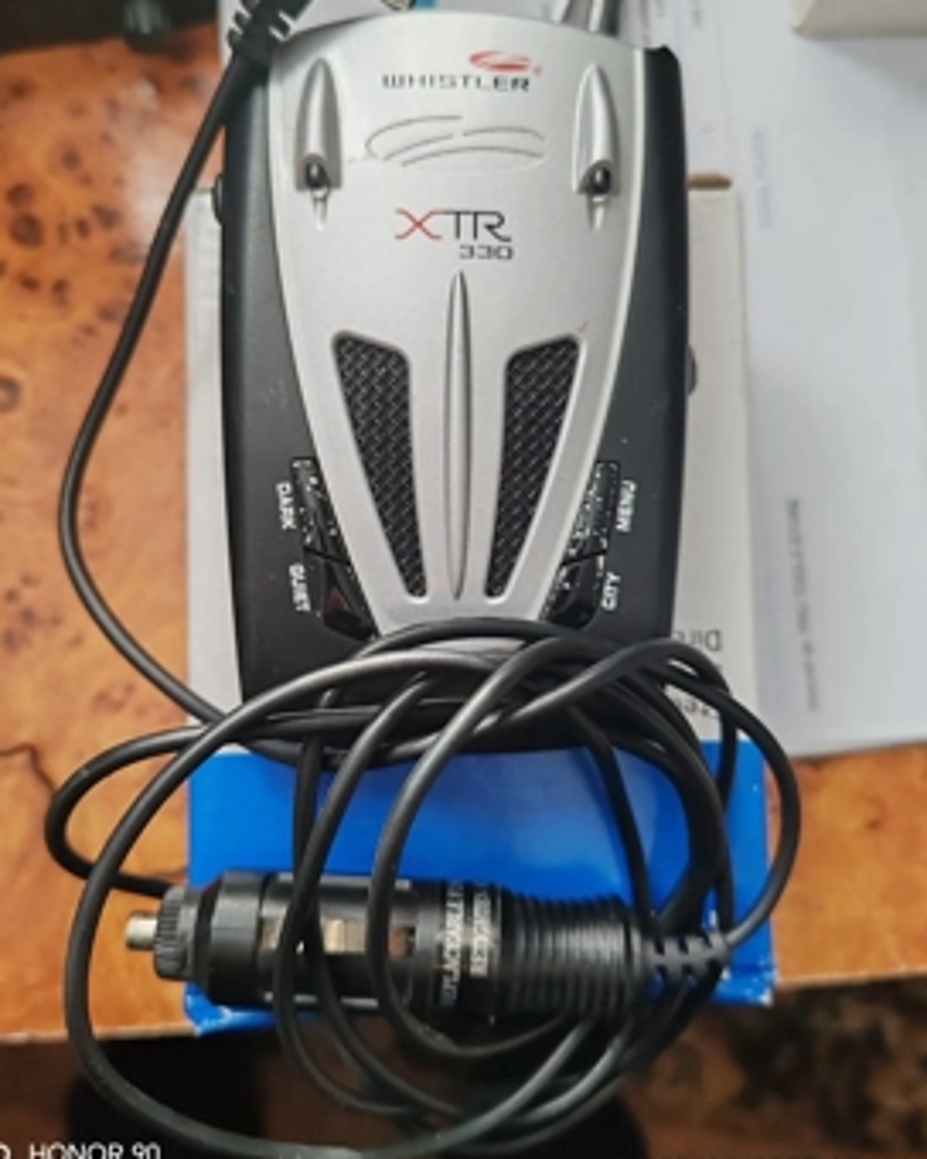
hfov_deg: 47.1
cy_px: 542
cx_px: 450
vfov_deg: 57.1
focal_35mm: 31
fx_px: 1063
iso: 400
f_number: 1.9
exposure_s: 1/100
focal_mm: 6.12
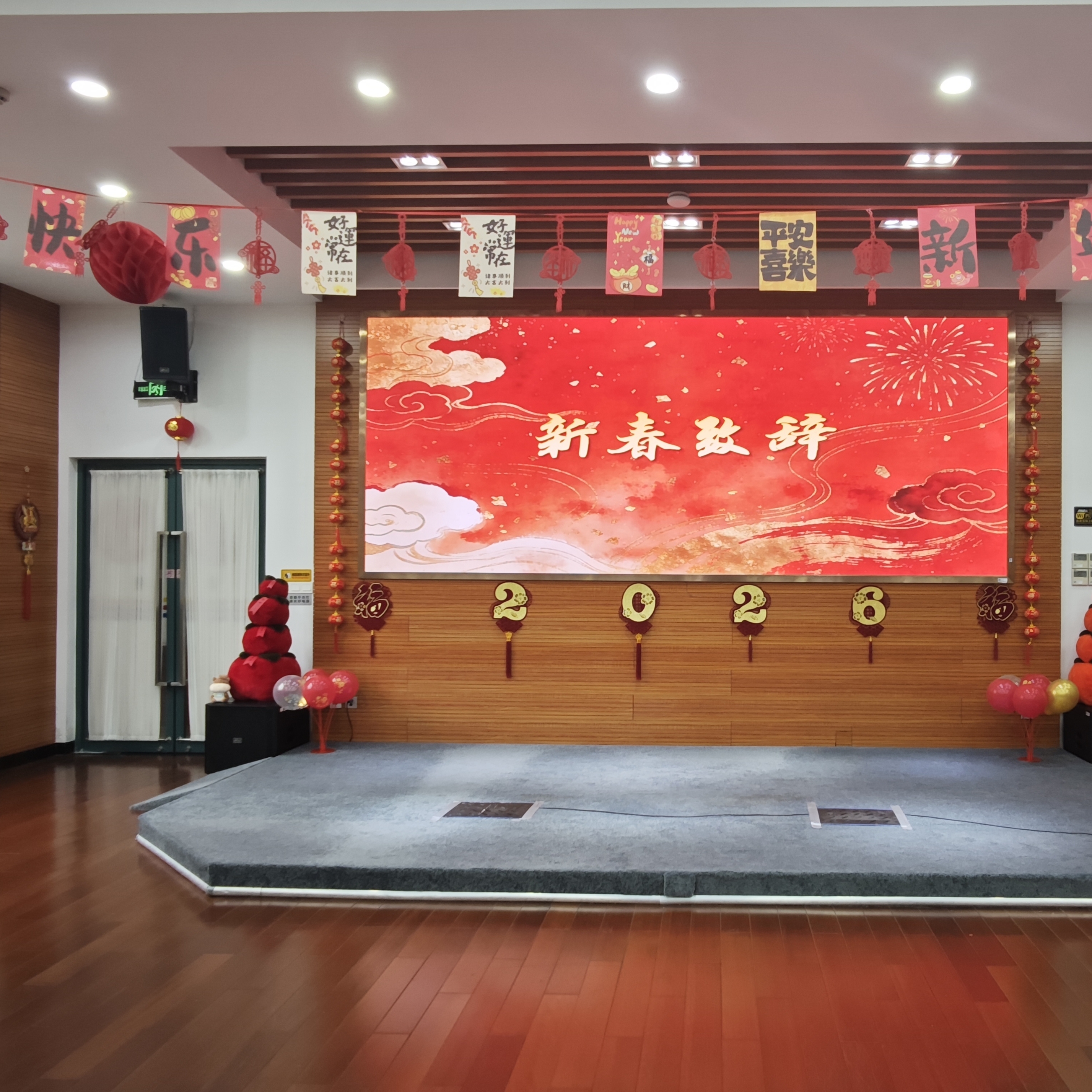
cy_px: 547
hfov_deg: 61.6
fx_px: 892
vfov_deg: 62.9
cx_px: 716
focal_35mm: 25
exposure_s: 1/50
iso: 250
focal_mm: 2.16
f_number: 2.2
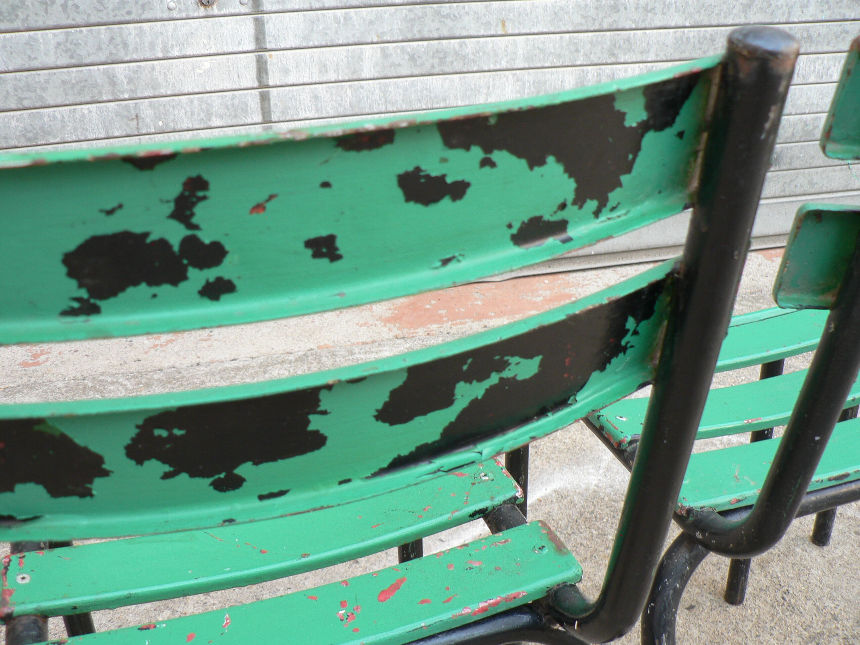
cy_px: 322
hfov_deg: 51.4
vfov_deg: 39.7
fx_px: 894
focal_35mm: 36
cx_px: 430
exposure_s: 1/50
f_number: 2.8
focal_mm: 6
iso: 80
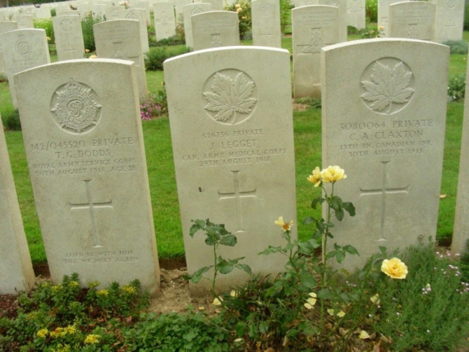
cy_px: 176
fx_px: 515
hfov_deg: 49.0
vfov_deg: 37.7
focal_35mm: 38
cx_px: 234
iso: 400
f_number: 4
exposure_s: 1/729
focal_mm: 6.3
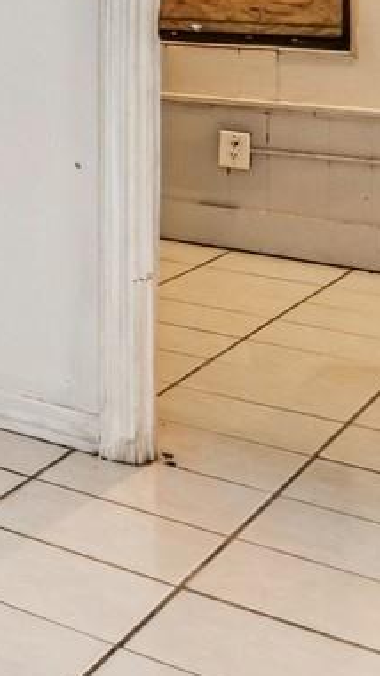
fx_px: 1184
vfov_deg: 29.2
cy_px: -43
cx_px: -920
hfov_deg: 9.8
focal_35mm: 66
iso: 400
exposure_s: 1/3
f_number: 8
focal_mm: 10
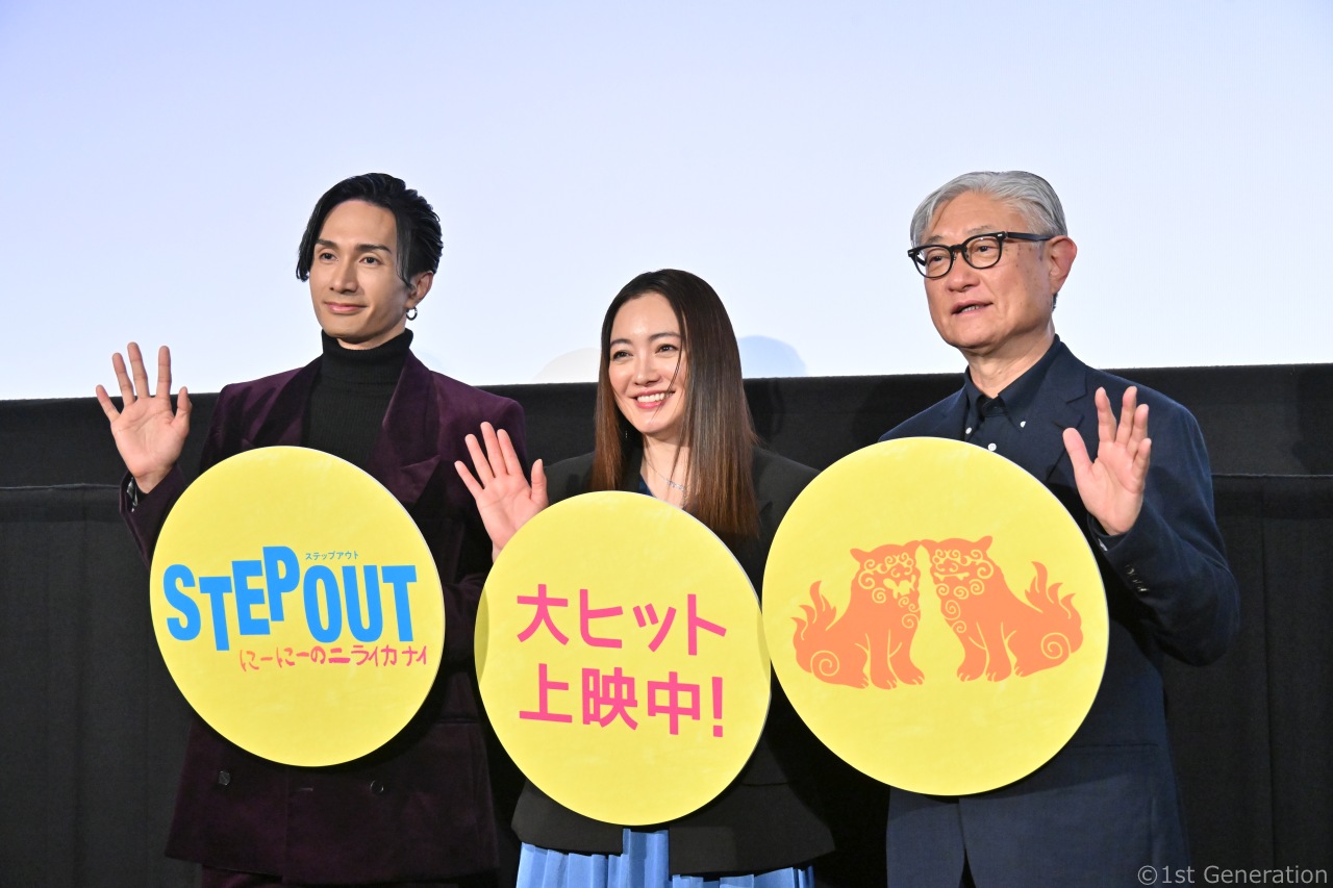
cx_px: 666
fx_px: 2591
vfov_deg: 19.5
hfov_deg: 28.8
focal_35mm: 70
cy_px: 444
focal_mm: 70
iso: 6400
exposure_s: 1/200
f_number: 8
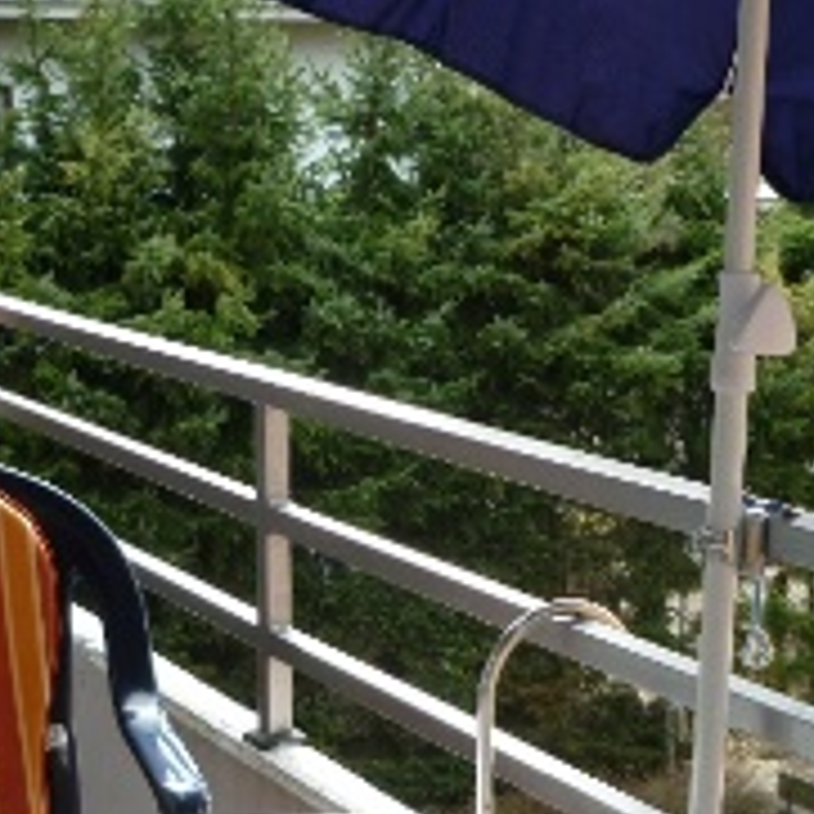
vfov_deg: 23.2
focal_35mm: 74
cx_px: 391
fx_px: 1969
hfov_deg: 23.4
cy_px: 555
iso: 80
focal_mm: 5.5
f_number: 2.8
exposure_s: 1/400
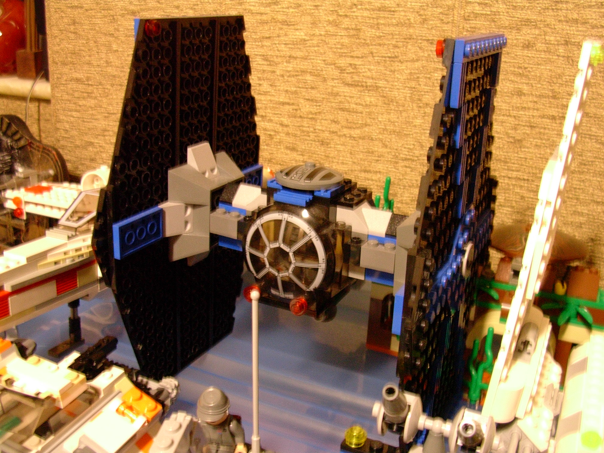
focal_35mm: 37
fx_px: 646
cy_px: 226
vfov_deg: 38.7
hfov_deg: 50.1
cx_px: 302
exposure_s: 1/4
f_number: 2.7
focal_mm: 5.6
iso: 100
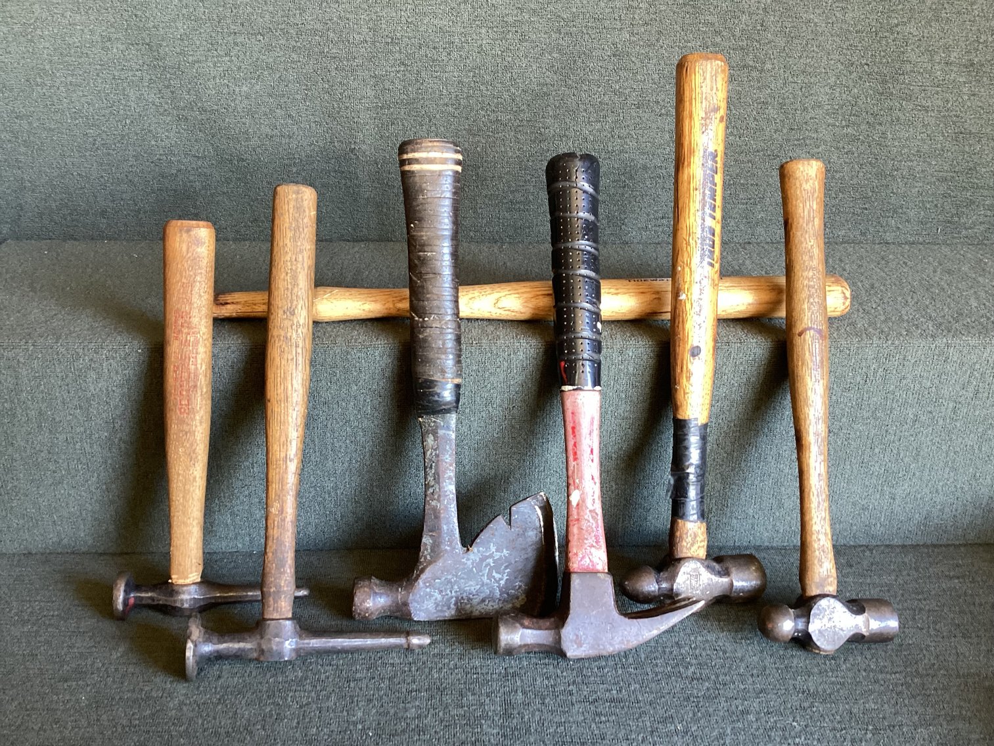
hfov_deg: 58.3
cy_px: 373
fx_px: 890
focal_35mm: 31
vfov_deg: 45.4
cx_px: 497
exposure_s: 1/50
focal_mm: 3.3
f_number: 2.4
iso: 160
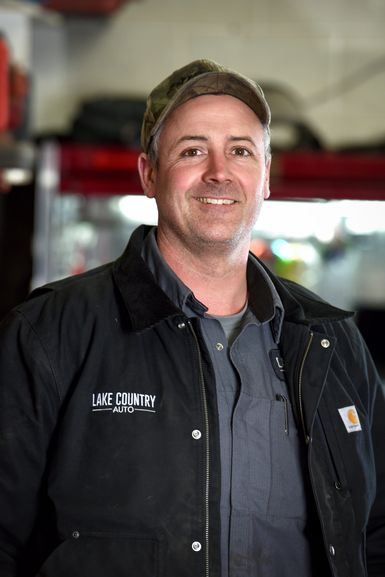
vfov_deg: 10.3
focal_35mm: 200
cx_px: 192
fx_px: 3205
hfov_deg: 6.9
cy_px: 288
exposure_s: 1/125
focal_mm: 200
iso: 800
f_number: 4.5
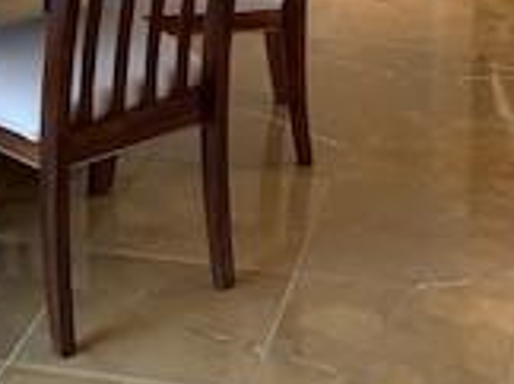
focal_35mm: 103
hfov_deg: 19.1
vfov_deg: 13.0
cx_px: 260
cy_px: -295
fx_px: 1527
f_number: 1.8
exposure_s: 1/60
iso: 400
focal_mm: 4.25
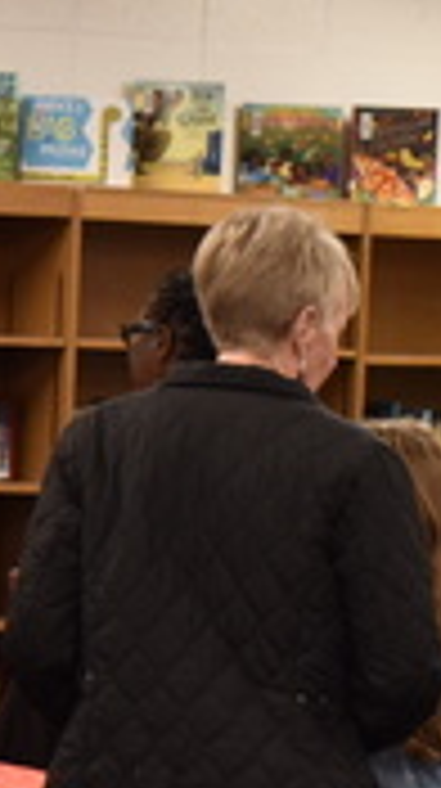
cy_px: 405
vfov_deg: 11.1
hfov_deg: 6.0
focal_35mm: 194
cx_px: -603
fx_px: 4055
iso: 320
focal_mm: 27
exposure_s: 1/40
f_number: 7.1
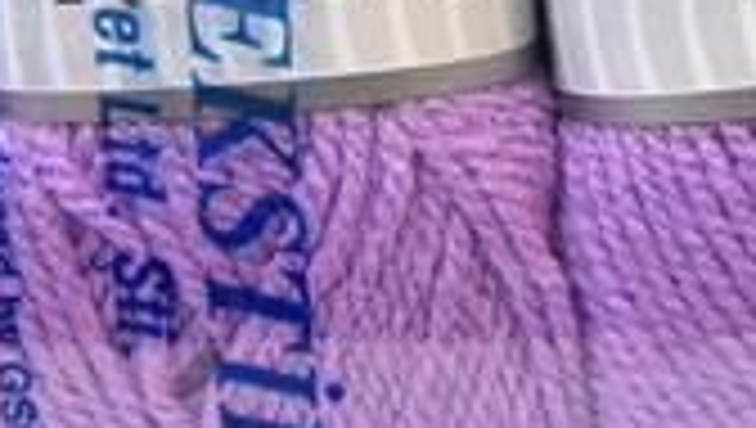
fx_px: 1927
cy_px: -65
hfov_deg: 22.1
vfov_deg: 12.4
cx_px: 526
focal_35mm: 96
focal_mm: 7.6
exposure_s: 1/30.9
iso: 200
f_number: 2.8
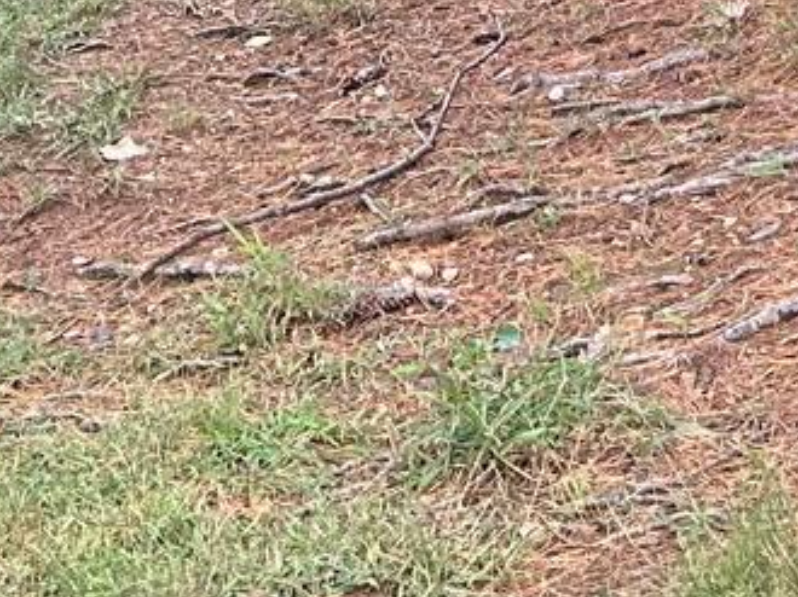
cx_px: 314
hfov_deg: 12.4
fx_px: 3663
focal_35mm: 159
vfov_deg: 8.3
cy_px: -974
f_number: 1.5
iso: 50
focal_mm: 5.7
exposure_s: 1/256
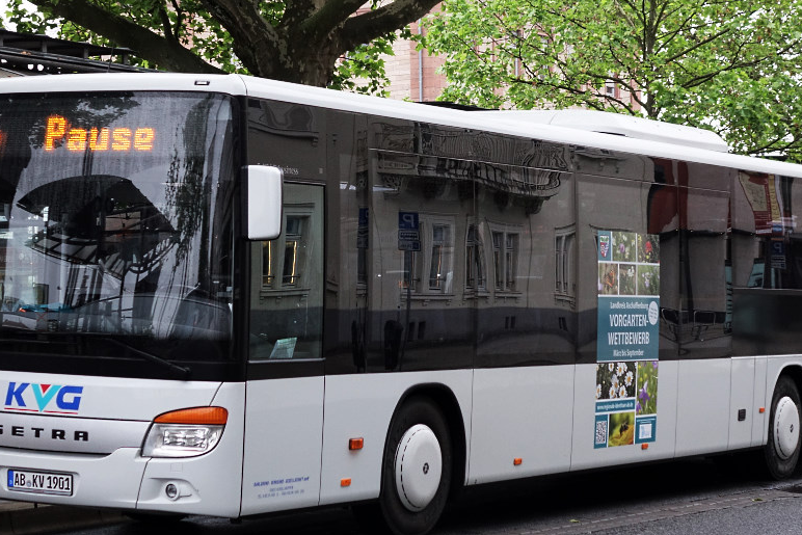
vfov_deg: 13.5
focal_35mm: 101
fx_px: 2250
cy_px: 198
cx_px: 434
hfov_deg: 20.2
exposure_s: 1/80
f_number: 2.8
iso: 400
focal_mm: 23.79
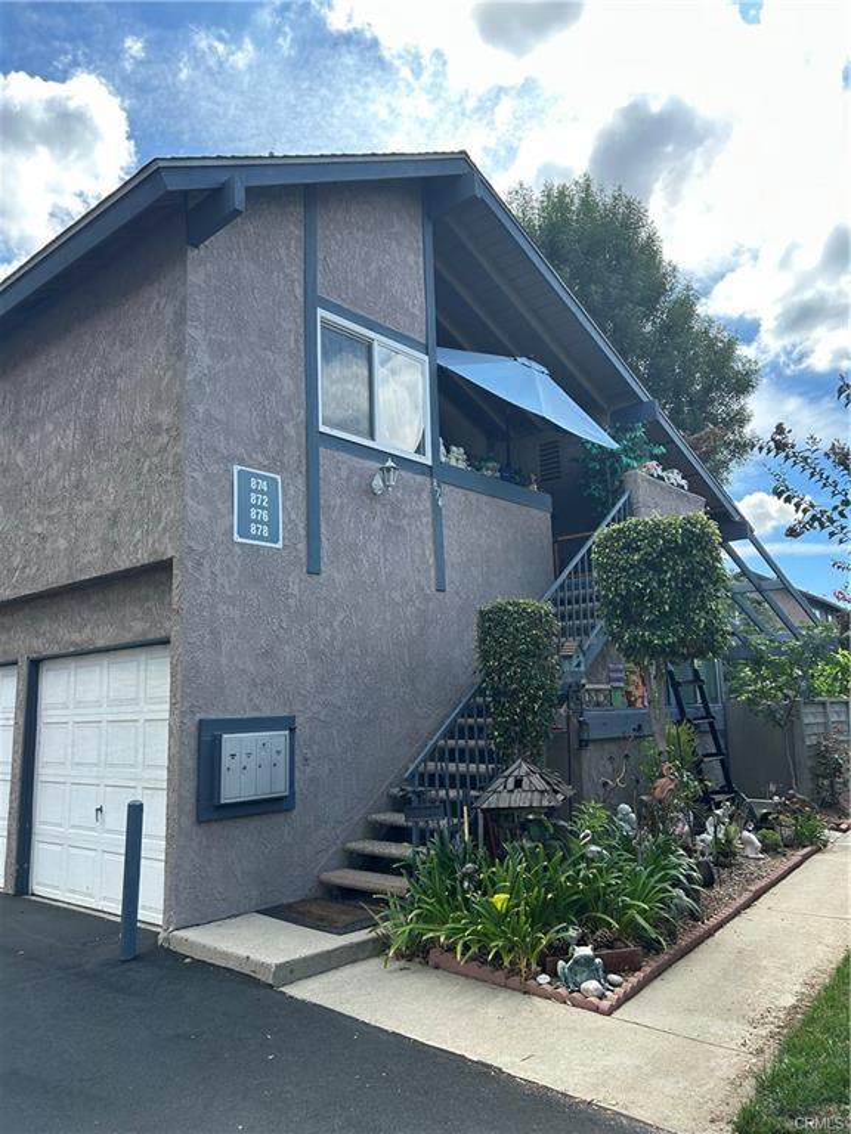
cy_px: 567
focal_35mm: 26
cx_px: 426
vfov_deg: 67.3
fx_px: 852
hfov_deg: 53.1
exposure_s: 1/1311
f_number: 1.5
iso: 50
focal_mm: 5.7
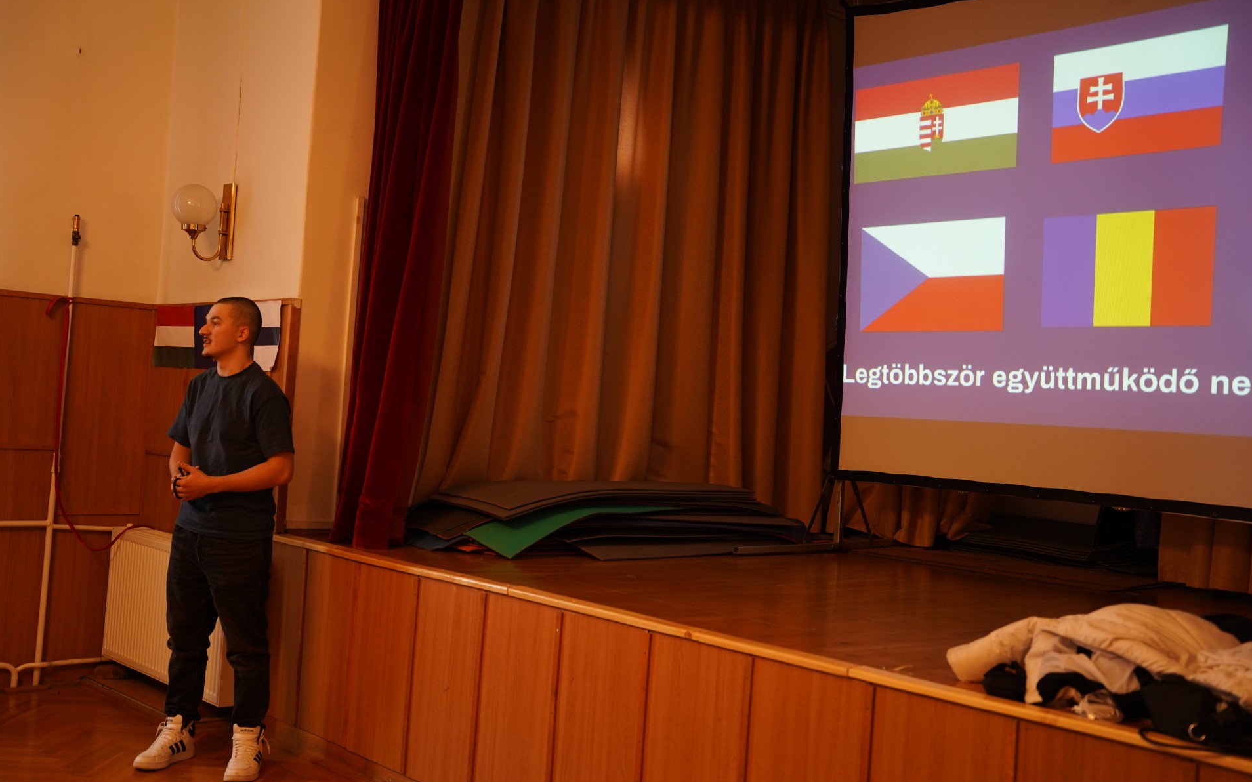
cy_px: 386
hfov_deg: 48.4
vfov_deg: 31.4
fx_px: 1393
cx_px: 627
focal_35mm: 41
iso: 500
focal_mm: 39.8
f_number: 2.8
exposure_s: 1/40
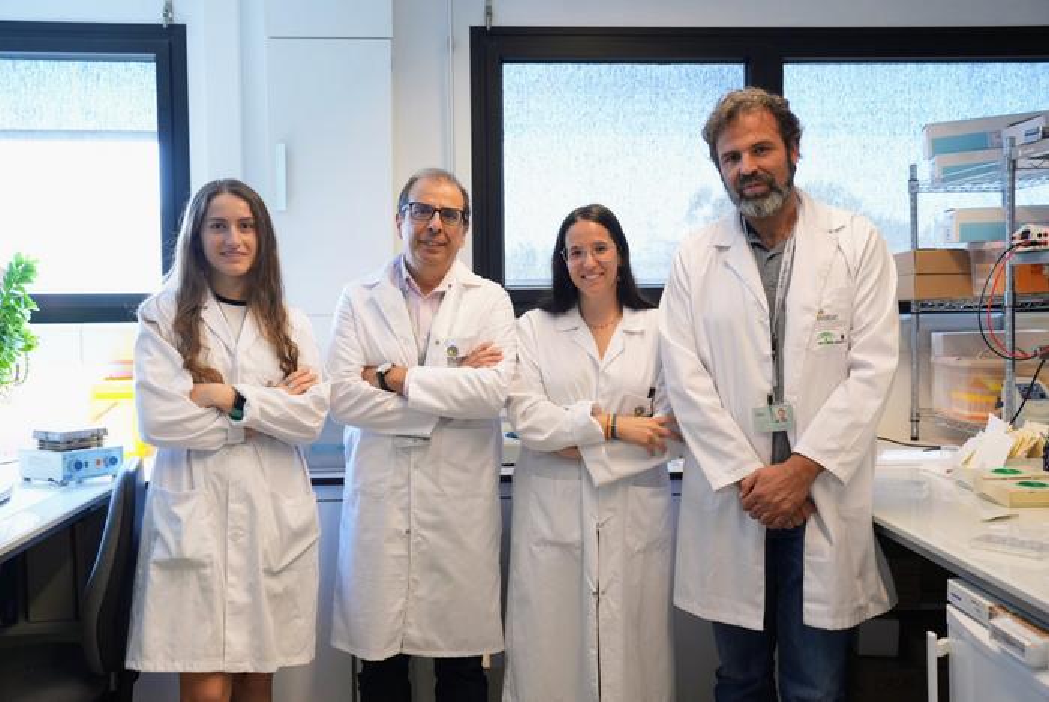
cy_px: 351
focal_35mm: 35
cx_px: 524
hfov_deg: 54.4
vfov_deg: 37.9
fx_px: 1021
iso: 1250
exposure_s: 1/160
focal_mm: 35
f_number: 4
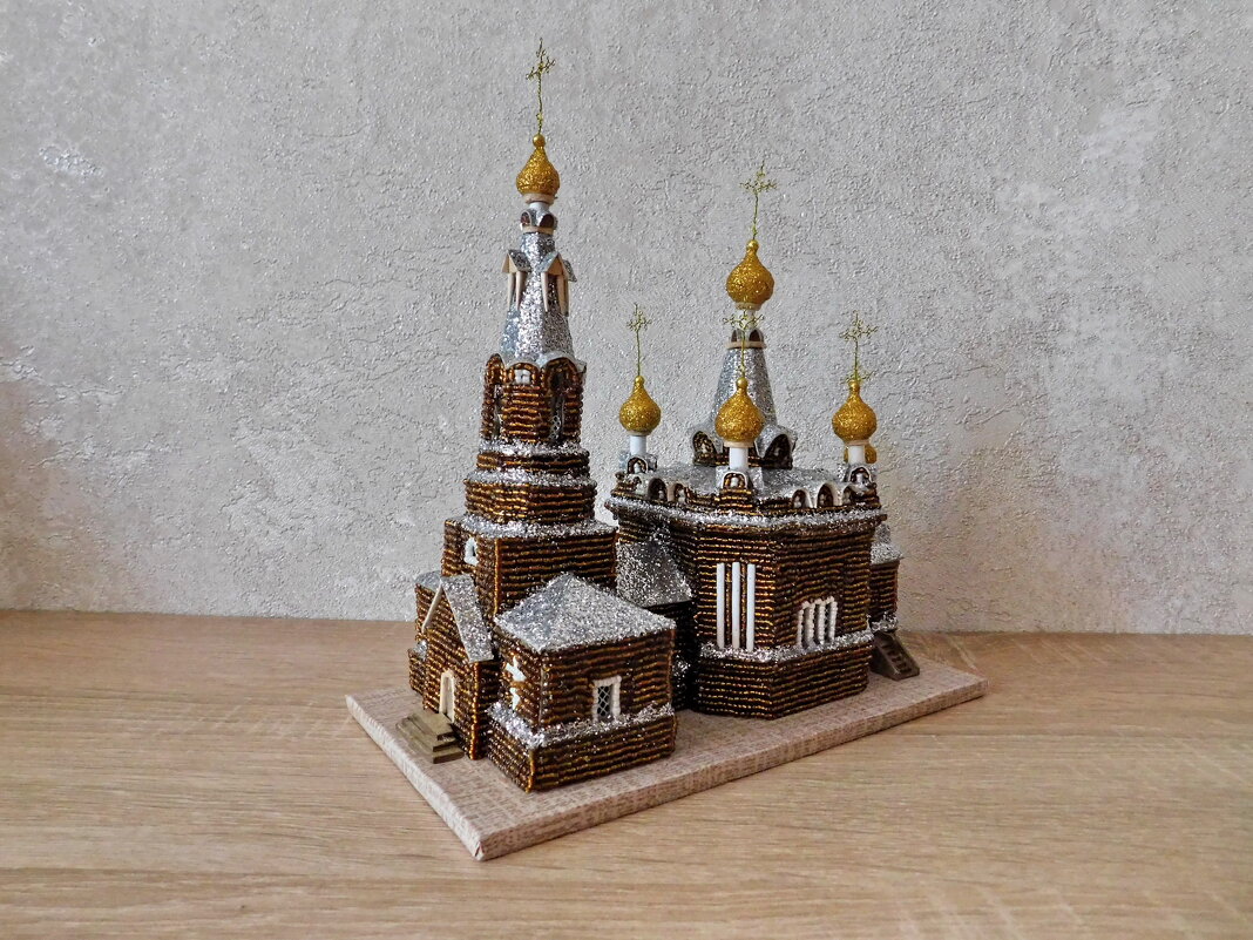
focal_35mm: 23
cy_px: 470
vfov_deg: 58.9
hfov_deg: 73.9
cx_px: 626
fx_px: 833
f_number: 3
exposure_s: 1/8
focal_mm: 4
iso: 560
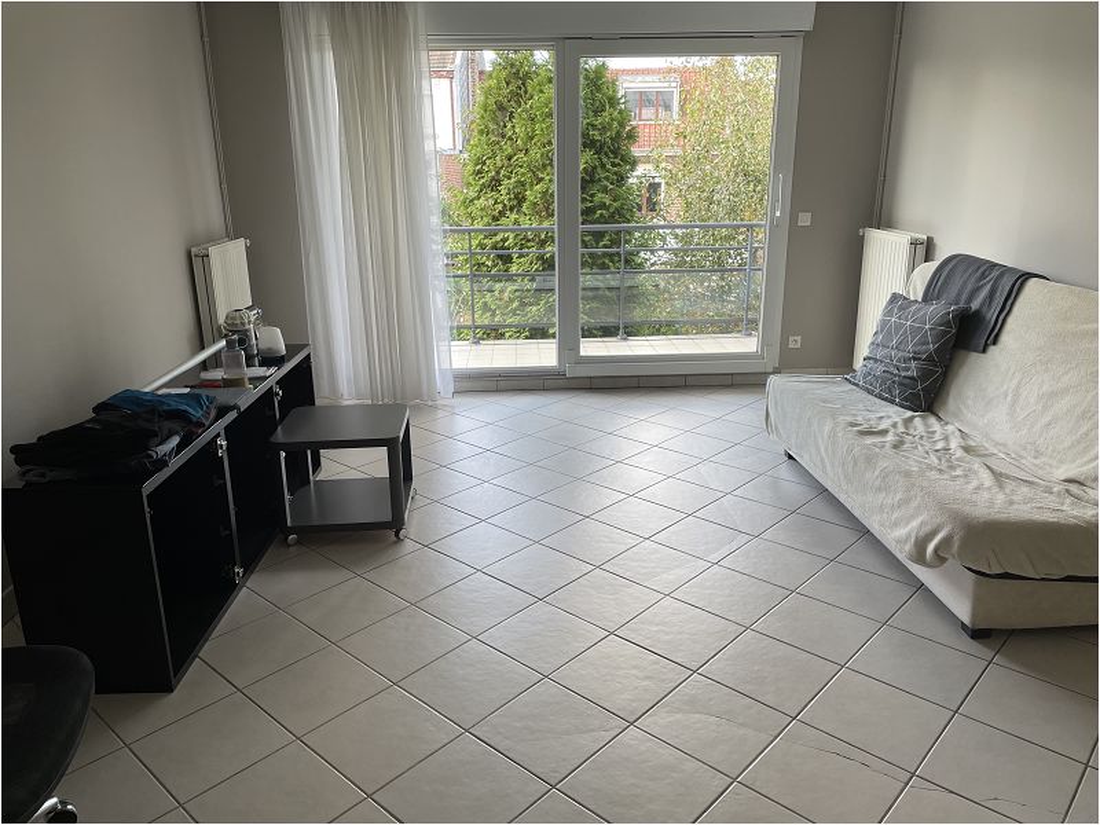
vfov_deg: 53.1
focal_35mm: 26
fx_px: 826
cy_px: 412
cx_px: 550
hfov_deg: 67.3
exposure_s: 1/121
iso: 50
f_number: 1.6
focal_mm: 4.2
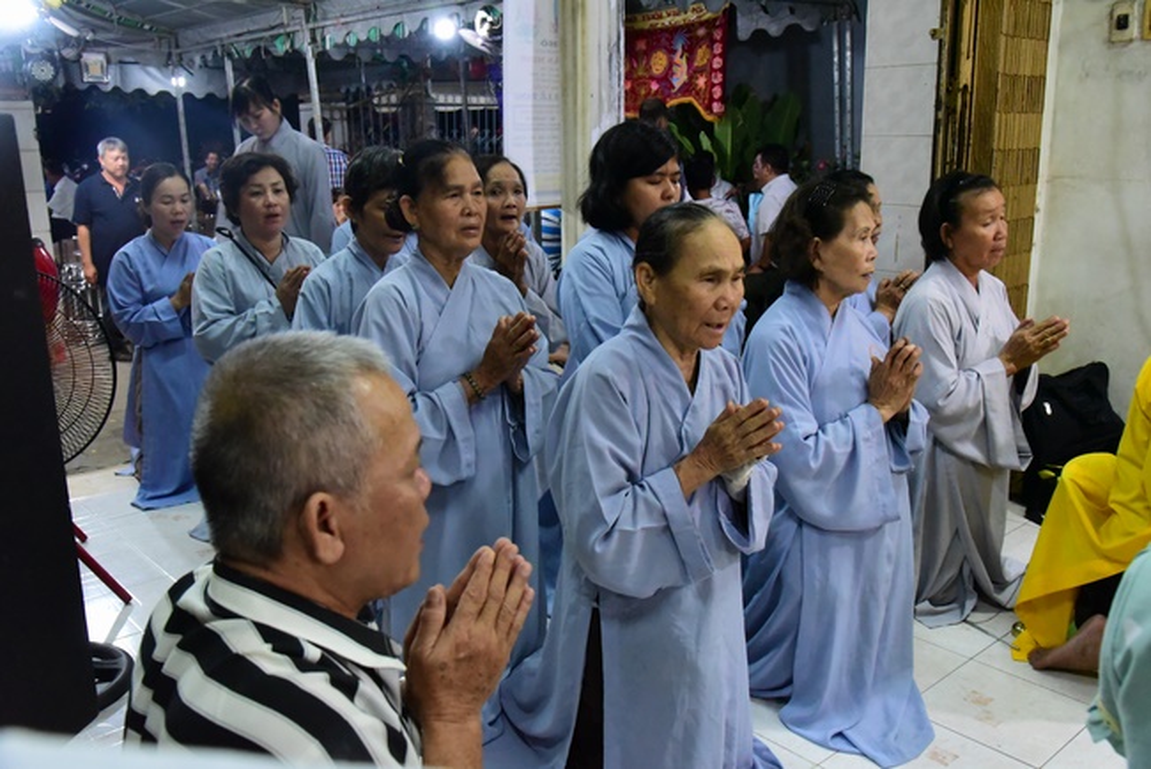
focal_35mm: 31
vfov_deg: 42.4
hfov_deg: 60.3
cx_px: 576
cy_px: 384
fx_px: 992
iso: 12800
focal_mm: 31
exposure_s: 1/80
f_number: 6.3
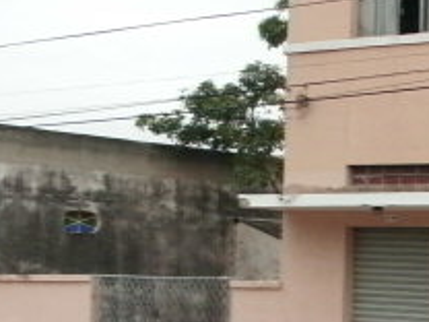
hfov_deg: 17.1
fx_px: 1376
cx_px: 474
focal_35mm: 111
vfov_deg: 13.1
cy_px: 339
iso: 200
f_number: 2.9
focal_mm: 6.3
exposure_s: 1/250
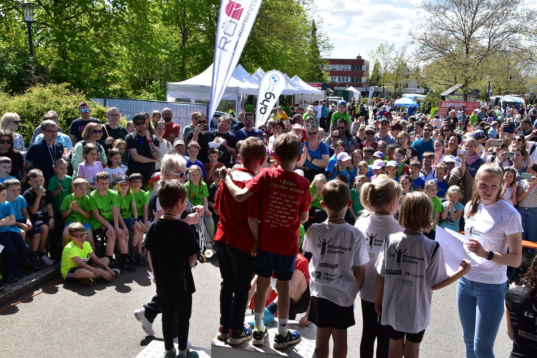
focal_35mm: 36
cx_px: 268
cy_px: 179
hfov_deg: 53.1
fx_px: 537
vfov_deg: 36.9
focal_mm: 24
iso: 400
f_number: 11
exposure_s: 1/320
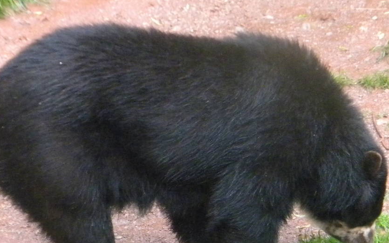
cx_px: 212
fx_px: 3361
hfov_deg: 6.6
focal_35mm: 317
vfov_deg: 4.1
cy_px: 158
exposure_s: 1/106
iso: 800
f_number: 5
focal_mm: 28.3
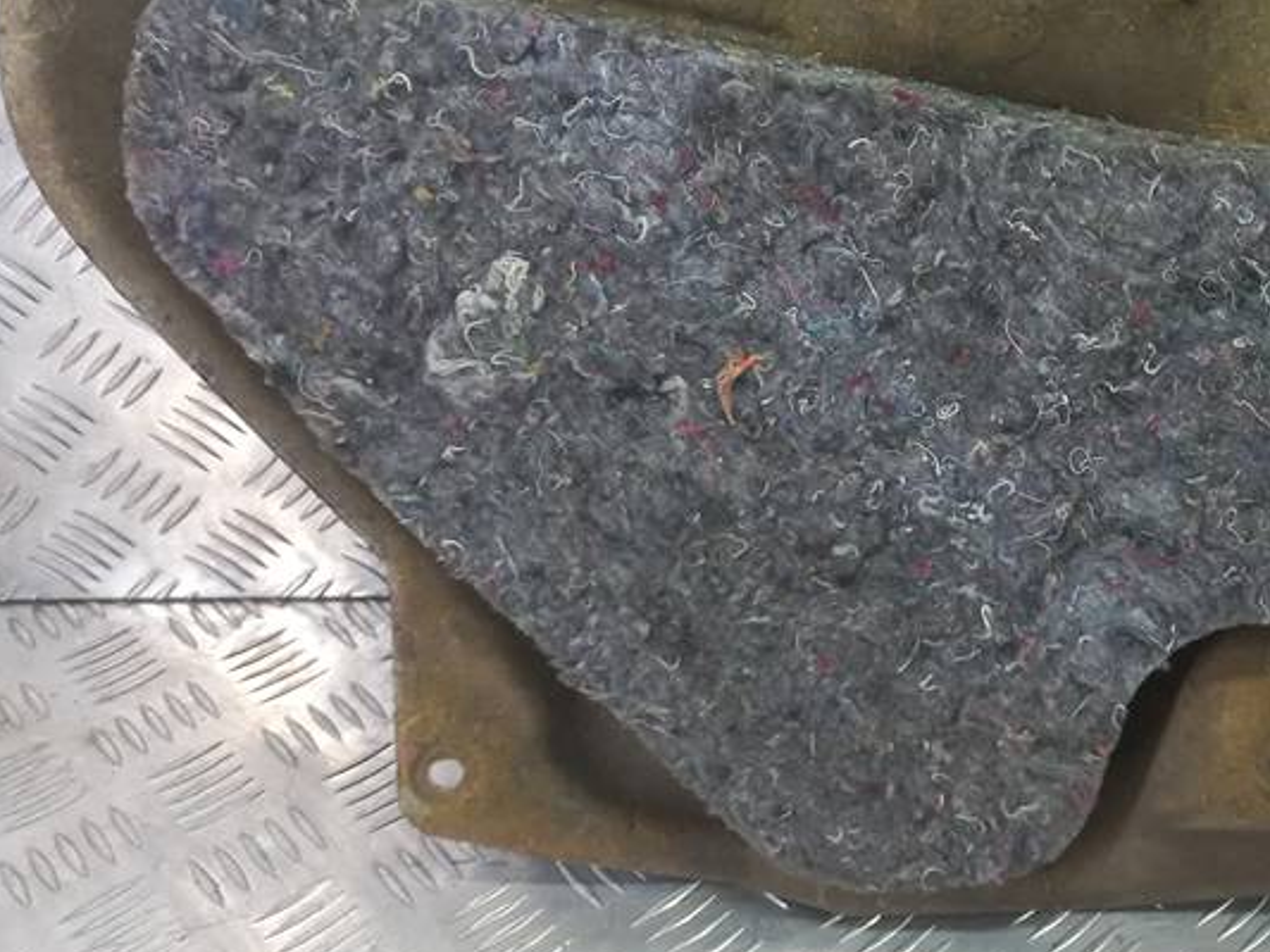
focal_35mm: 48
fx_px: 1761
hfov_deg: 37.6
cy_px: 186
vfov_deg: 29.6
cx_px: 1084
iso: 80
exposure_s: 1/50
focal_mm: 4.6
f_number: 1.8
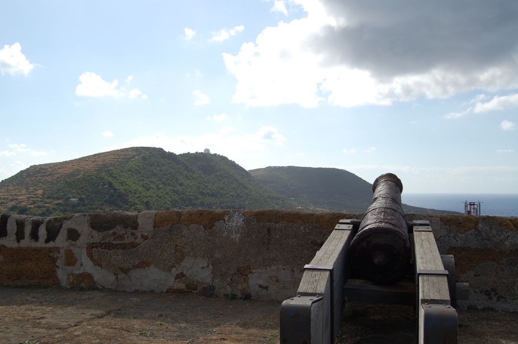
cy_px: 172
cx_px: 259
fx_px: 561
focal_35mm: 39
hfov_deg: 49.6
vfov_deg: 34.1
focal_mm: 26
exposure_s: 1/400
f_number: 10
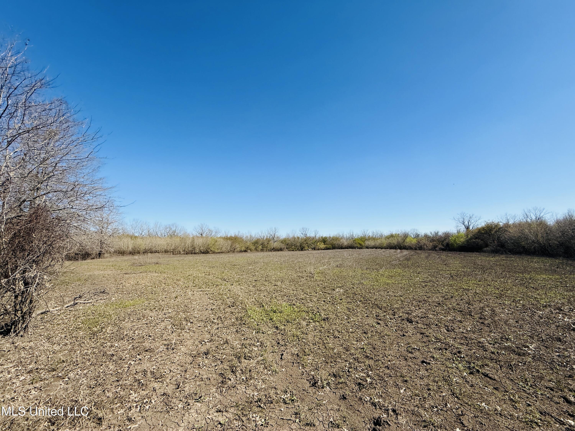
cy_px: 216
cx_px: 288
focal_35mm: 14
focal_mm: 2.22
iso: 50
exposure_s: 1/2237
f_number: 2.2
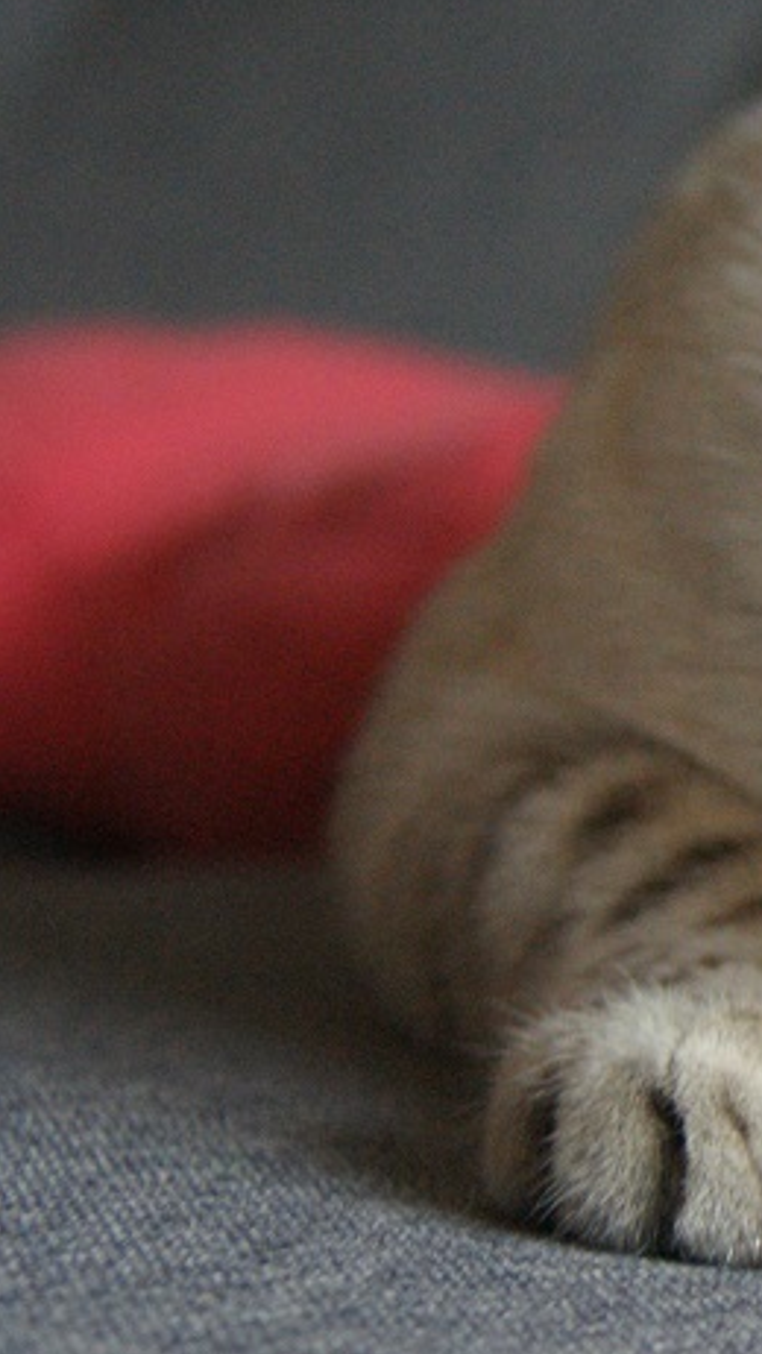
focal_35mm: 163
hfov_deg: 7.1
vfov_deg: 13.2
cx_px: 1756
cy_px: 718
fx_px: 5853
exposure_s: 1/80
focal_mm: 40
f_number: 5
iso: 800
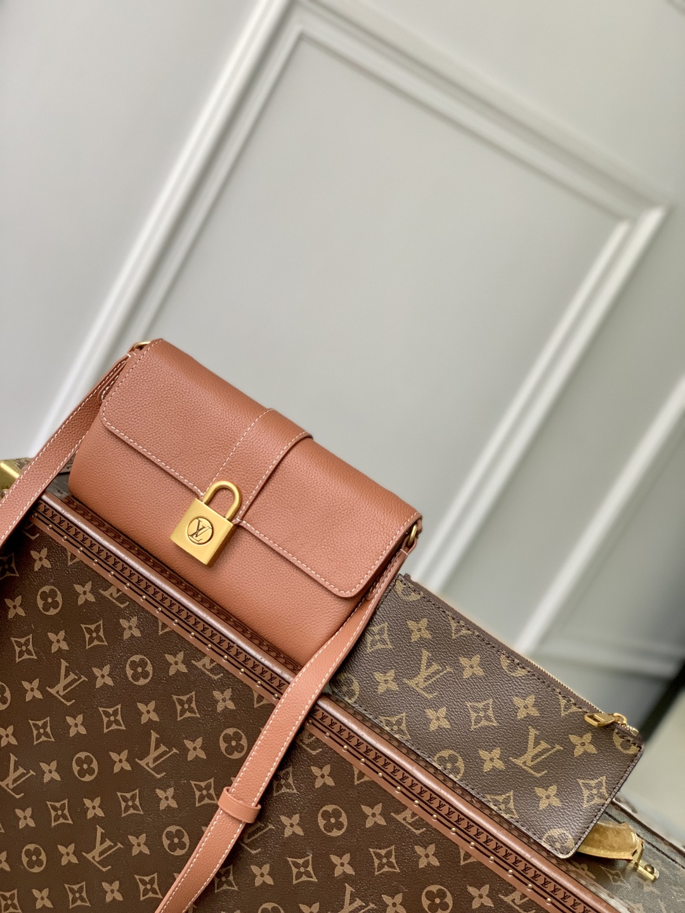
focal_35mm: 52
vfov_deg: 36.8
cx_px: 342
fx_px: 1372
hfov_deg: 28.0
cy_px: 456
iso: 125
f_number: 2.4
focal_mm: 6
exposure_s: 1/117
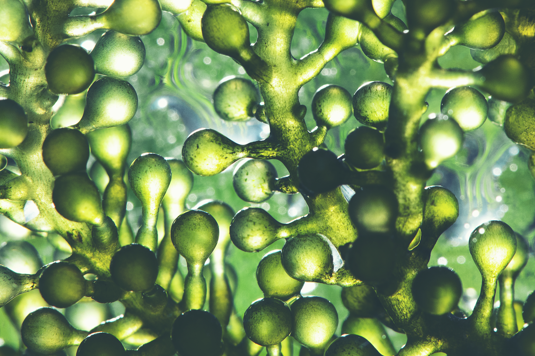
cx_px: 275
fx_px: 2556
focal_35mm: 172
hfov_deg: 11.9
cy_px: 91
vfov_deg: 8.0
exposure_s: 1/30
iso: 500
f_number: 25
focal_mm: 105
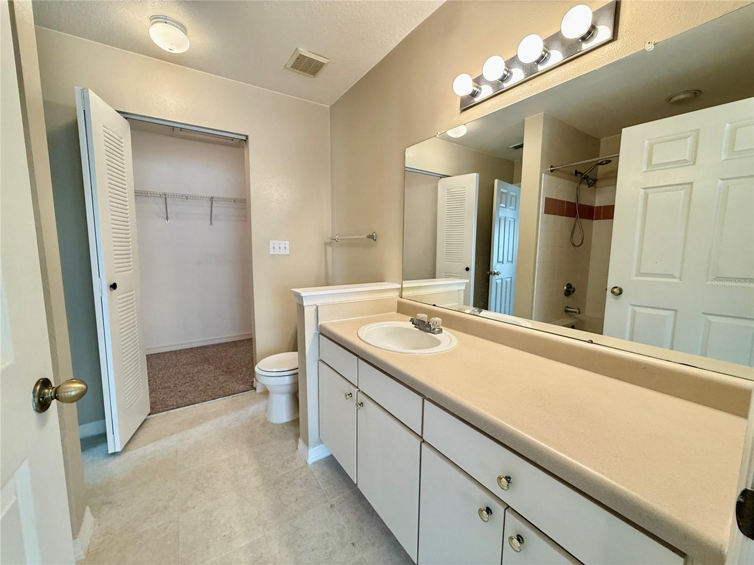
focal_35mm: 14
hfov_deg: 102.1
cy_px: 282
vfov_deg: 85.7
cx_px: 377
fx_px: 305
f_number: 2.2
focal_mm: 2.22
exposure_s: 1/60
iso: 200
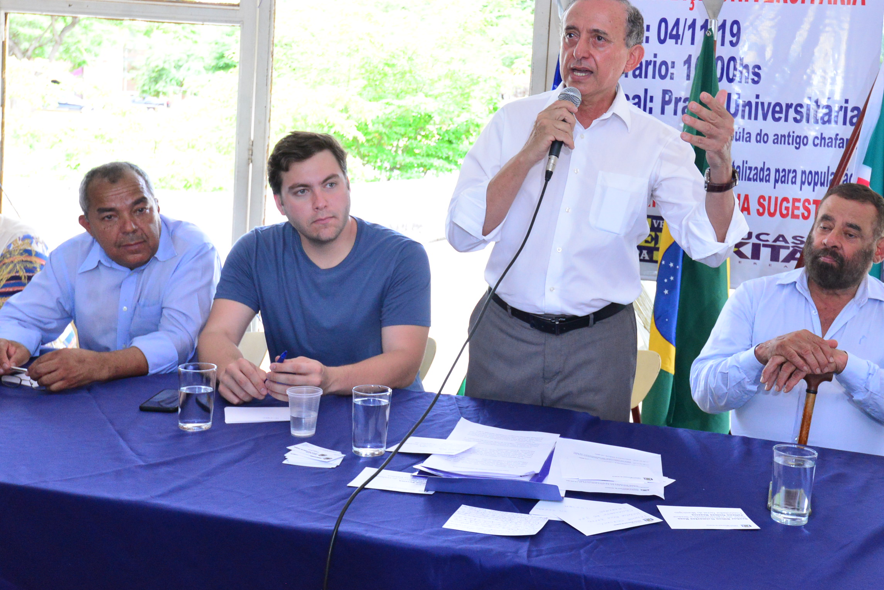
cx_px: 562
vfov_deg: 29.1
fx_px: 1130
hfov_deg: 42.3
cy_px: 213
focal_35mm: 46
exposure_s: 1/80
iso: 4000
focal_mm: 35
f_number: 6.3
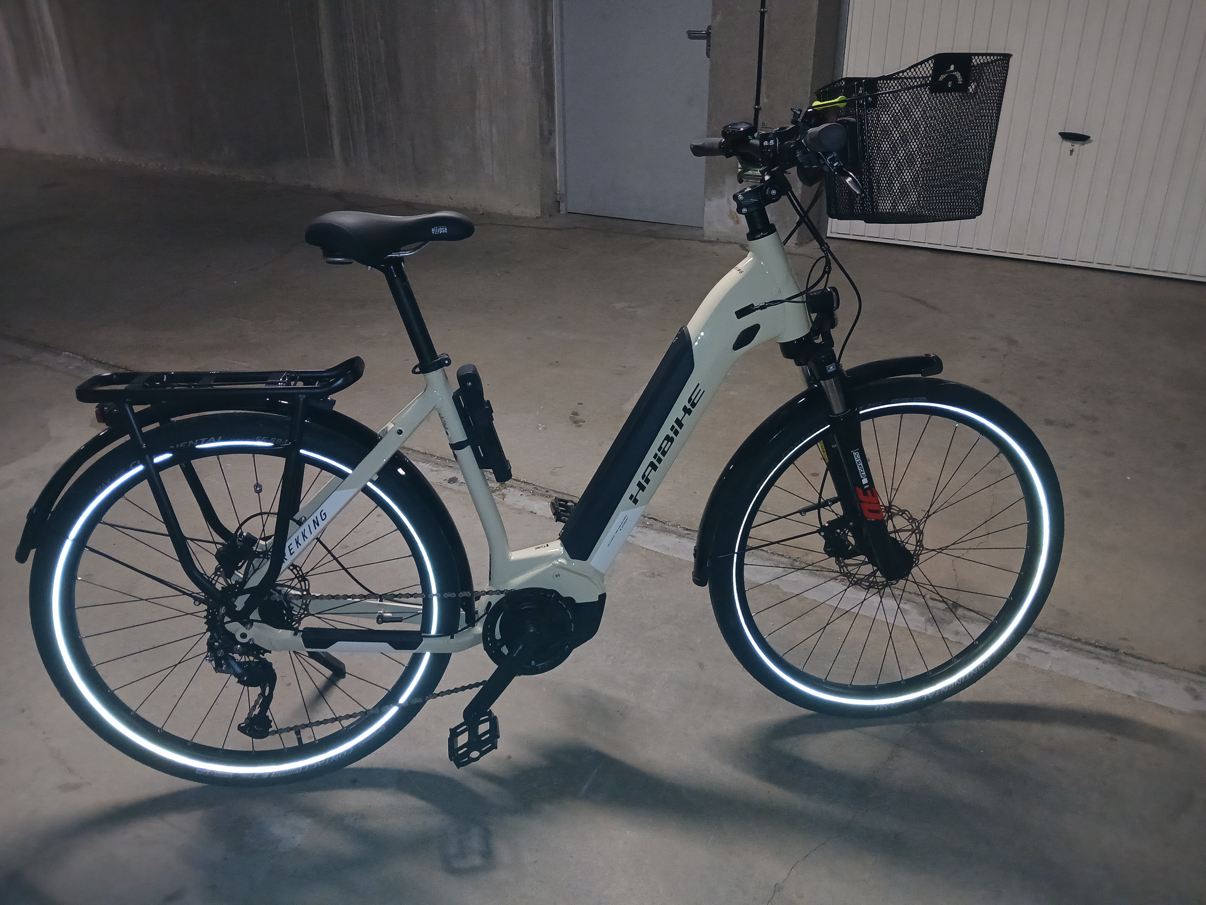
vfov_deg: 53.1
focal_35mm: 26
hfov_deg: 67.3
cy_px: 452
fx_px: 906
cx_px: 603
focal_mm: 3.98
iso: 320
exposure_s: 1/50
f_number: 1.8
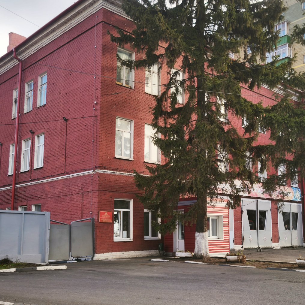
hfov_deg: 47.2
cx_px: 155
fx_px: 349
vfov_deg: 47.2
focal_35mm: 35
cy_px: 153
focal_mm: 5.35
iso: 80
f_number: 1.7
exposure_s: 1/490
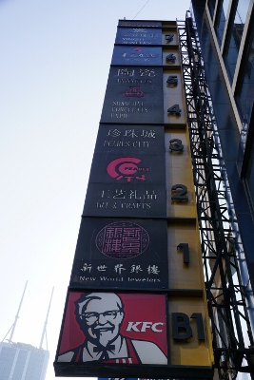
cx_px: 127
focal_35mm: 42
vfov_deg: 46.4
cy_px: 190
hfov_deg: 31.9
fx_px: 444
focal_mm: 28
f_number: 10
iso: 100
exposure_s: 1/160
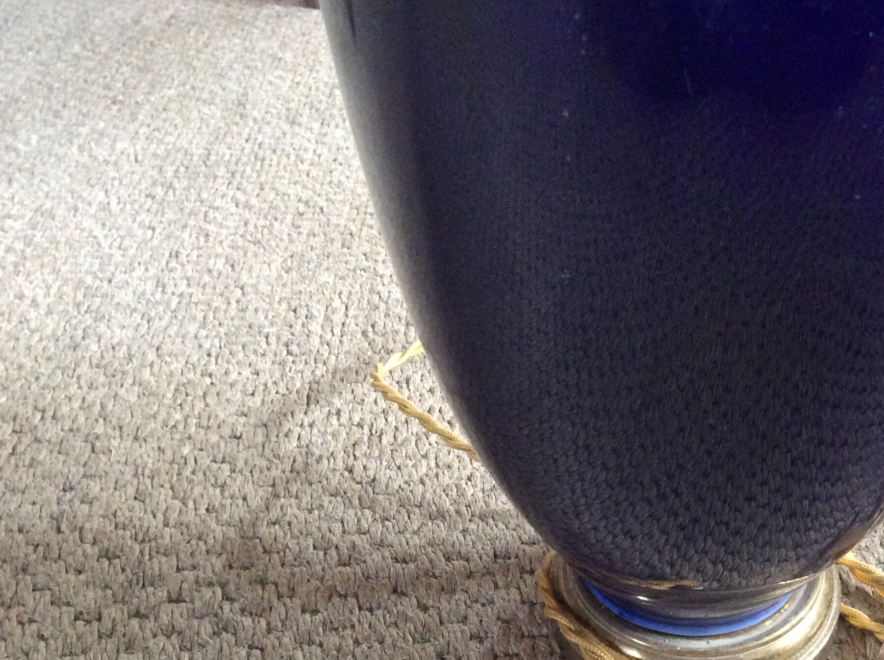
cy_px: 468
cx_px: 629
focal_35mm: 46
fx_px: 1173
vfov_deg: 31.1
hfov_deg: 40.5
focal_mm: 3.3
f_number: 2.4
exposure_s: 1/17
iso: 250
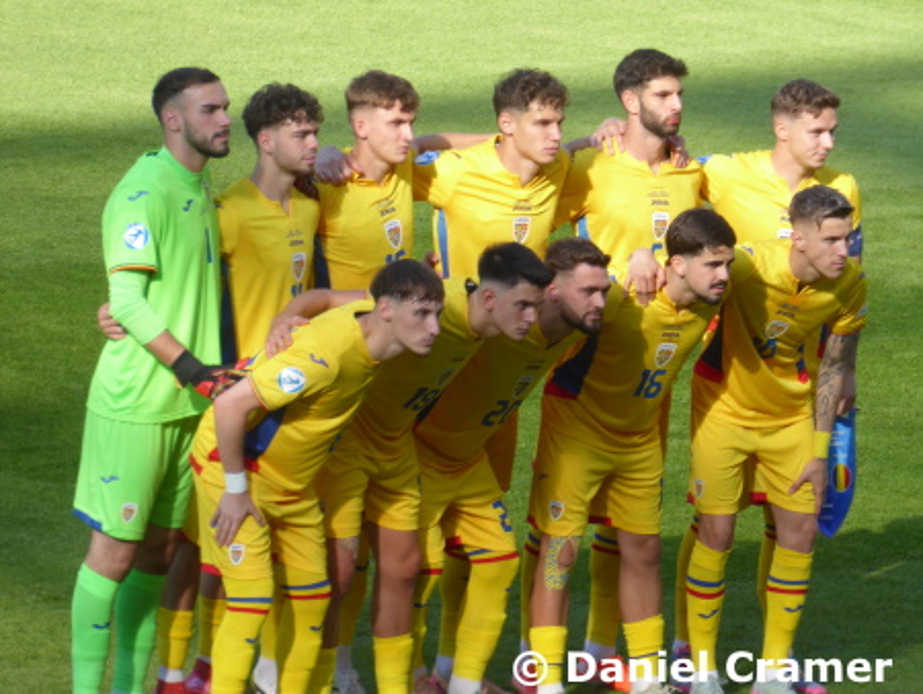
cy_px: 347
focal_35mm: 600
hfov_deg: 3.3
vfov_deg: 2.5
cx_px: 462
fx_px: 16007
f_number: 6.1
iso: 100
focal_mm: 107.5
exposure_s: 1/100
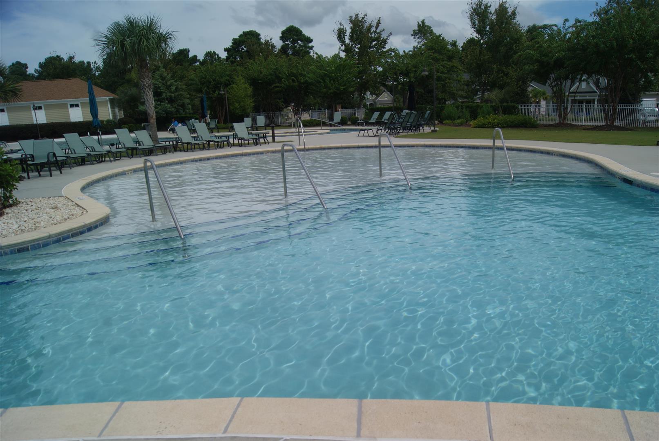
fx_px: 495
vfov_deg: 48.1
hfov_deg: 67.3
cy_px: 220
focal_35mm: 27
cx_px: 330
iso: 100
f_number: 10
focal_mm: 18
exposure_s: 1/400
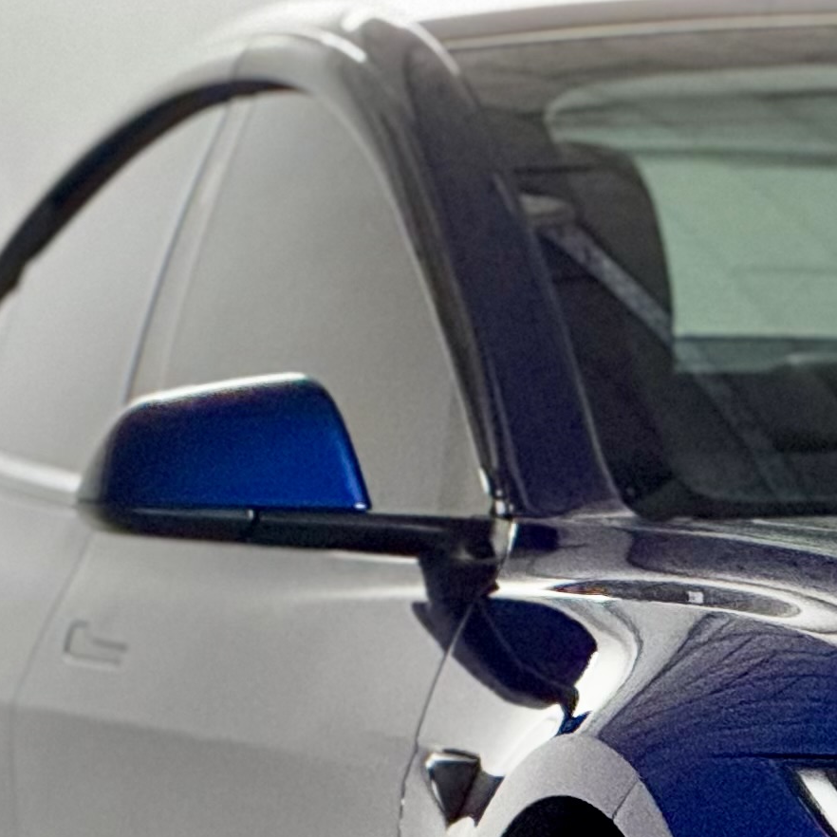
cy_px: 790
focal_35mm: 485
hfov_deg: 3.6
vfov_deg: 3.6
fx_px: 13268
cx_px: 1391
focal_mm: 15.66
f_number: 2.8
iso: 400
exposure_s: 1/50
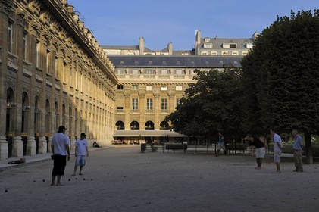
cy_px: 106
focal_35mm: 48
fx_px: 425
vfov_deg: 28.0
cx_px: 160
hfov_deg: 41.1
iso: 200
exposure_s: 1/320
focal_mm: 48
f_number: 5.6
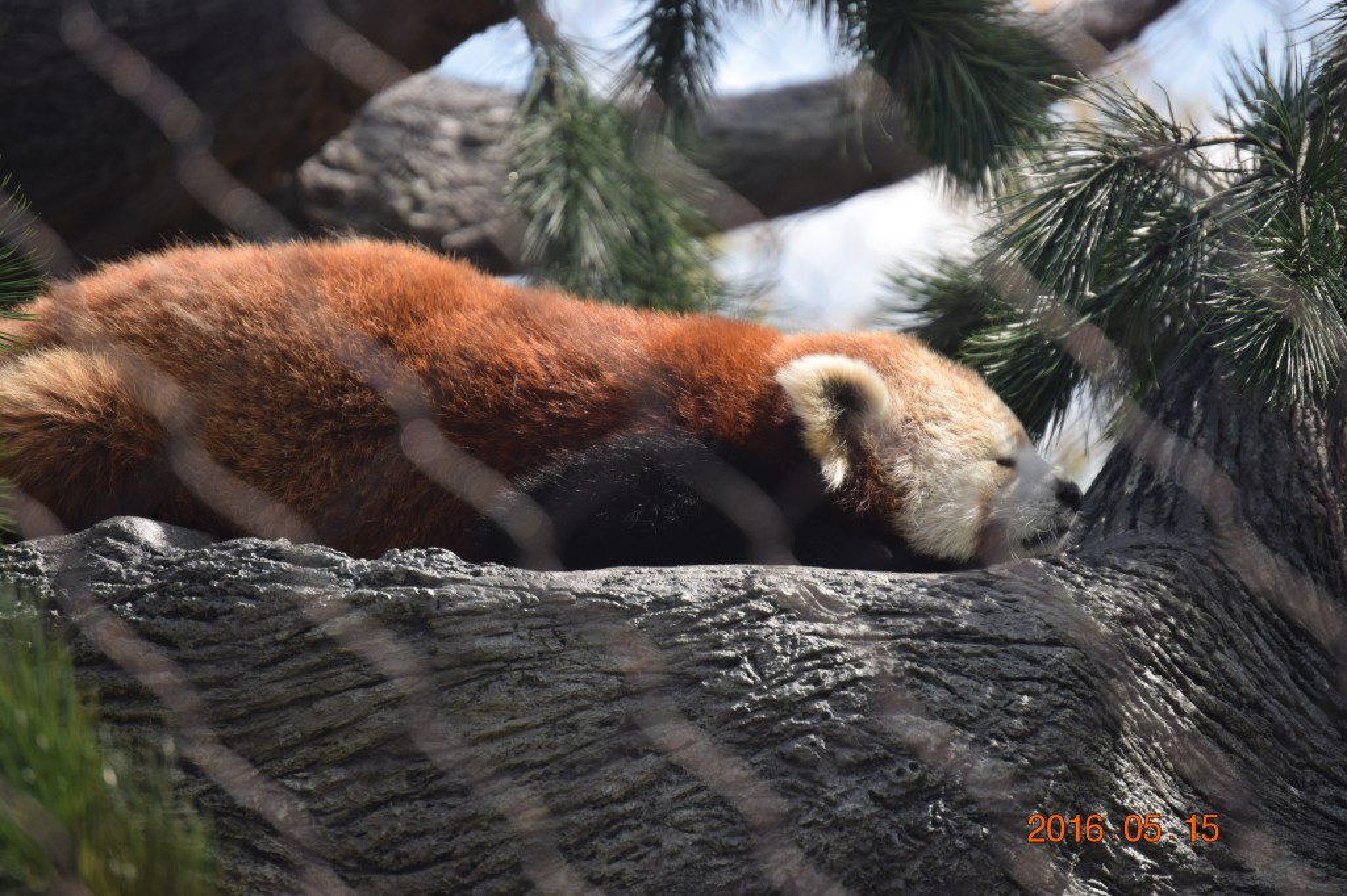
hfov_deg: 6.9
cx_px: 674
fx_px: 11221
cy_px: 448
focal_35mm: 300
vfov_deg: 4.6
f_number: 5.6
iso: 400
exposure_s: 1/1000
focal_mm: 200
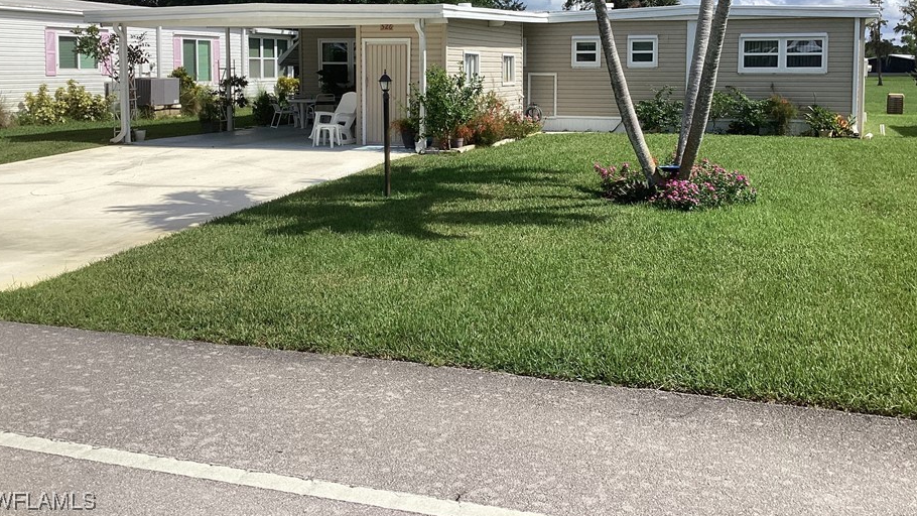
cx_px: 488
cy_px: 136
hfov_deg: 52.7
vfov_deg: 30.7
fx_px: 924
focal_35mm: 38
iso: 25
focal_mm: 3.3
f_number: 2.4
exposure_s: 1/1773
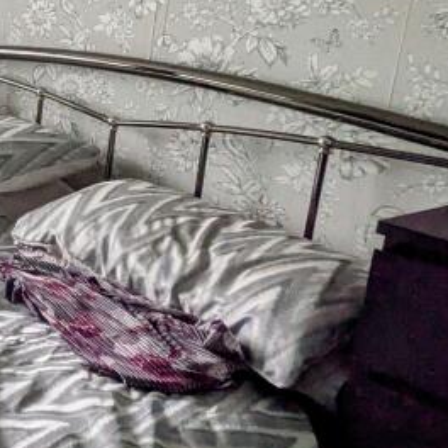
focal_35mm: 48
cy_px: 94
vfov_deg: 34.4
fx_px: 703
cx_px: -312
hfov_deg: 23.3
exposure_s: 1/50
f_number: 2.2
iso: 63
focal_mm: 1.83
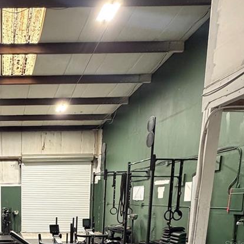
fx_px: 287
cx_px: 1
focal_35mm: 36
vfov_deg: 40.4
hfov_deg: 40.4
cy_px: 244
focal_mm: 2.22
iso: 400
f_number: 2.2
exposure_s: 1/60
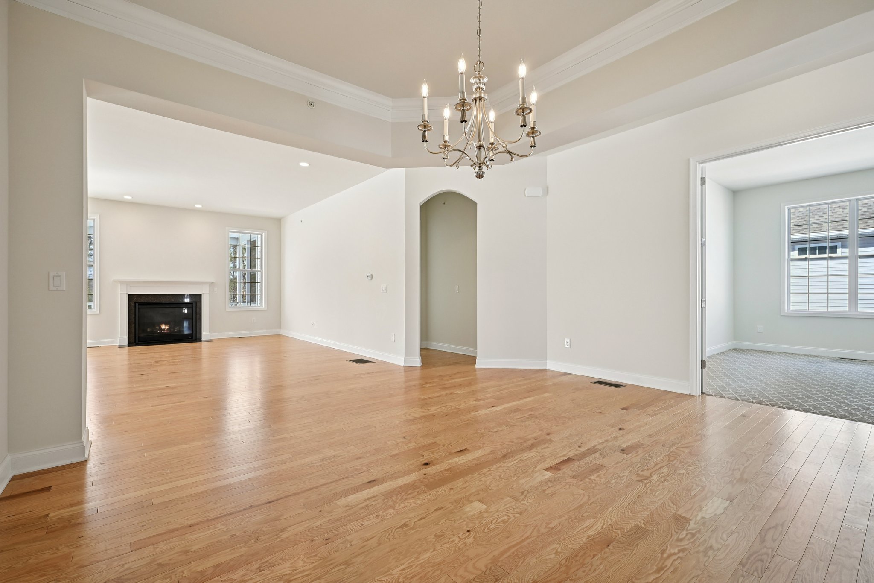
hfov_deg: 96.7
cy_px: 292
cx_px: 437
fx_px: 388
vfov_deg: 73.7
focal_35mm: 16
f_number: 8
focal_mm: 16
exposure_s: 1/40
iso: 400
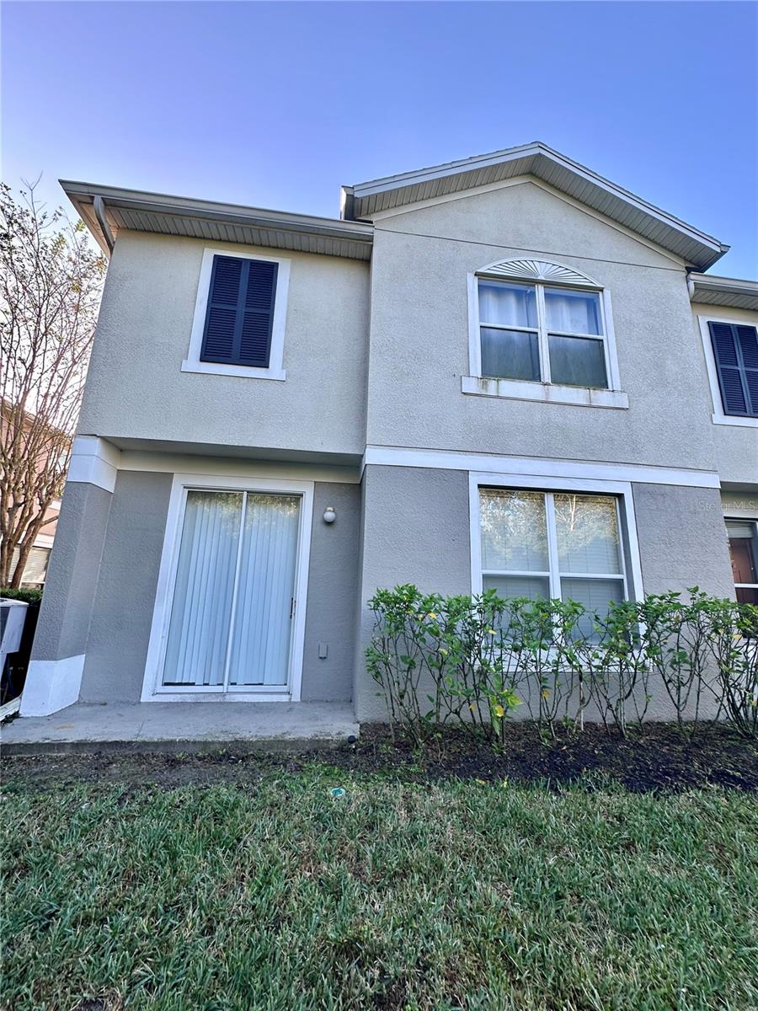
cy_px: 506
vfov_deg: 102.1
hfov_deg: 85.7
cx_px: 379
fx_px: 409
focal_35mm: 14
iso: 40
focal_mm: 2.22
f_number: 2.2
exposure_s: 1/151
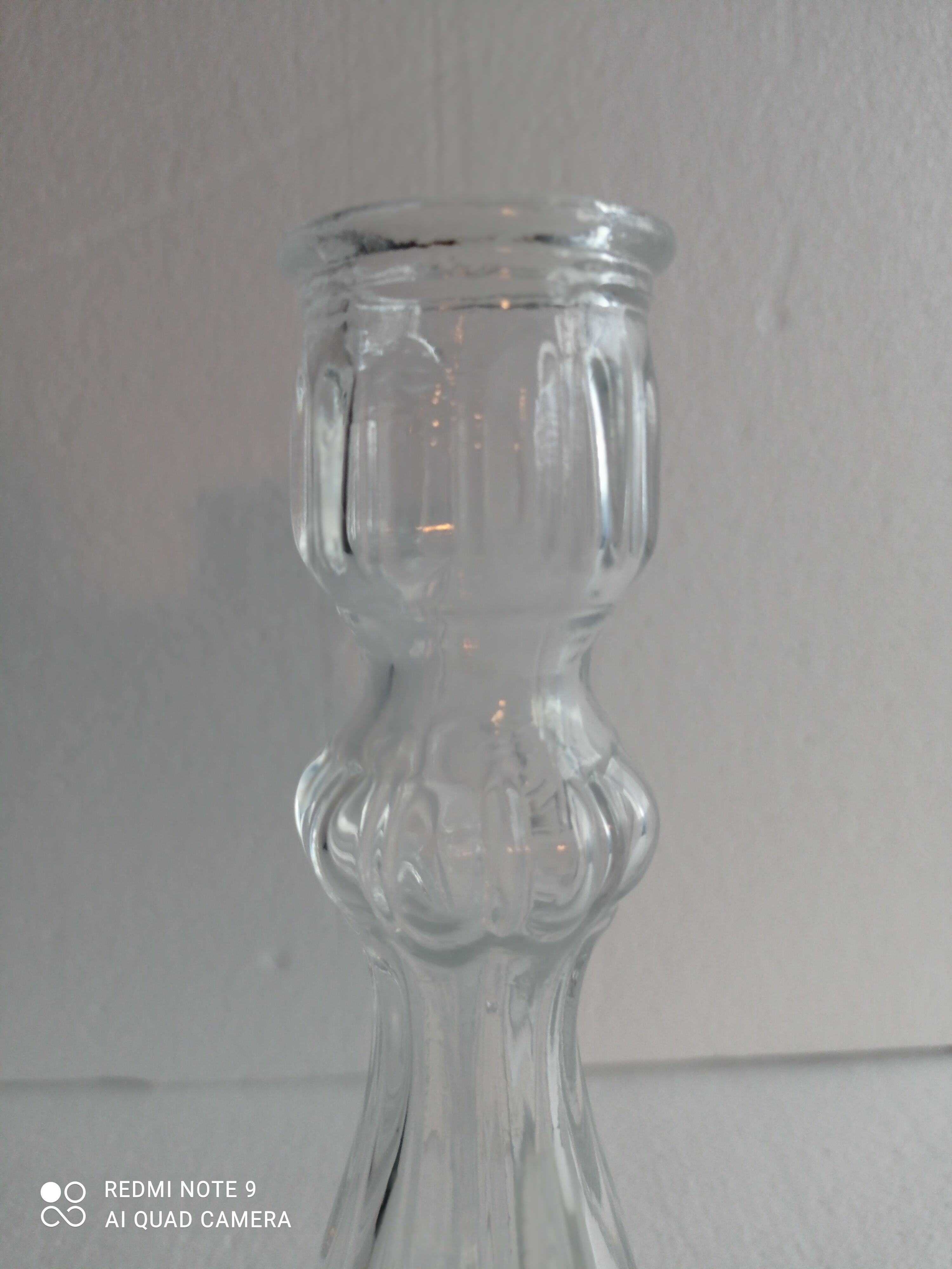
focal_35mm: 28
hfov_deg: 49.7
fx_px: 1027
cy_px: 634
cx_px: 476
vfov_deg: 63.4
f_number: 1.79
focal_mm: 4.7
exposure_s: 1/100
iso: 173
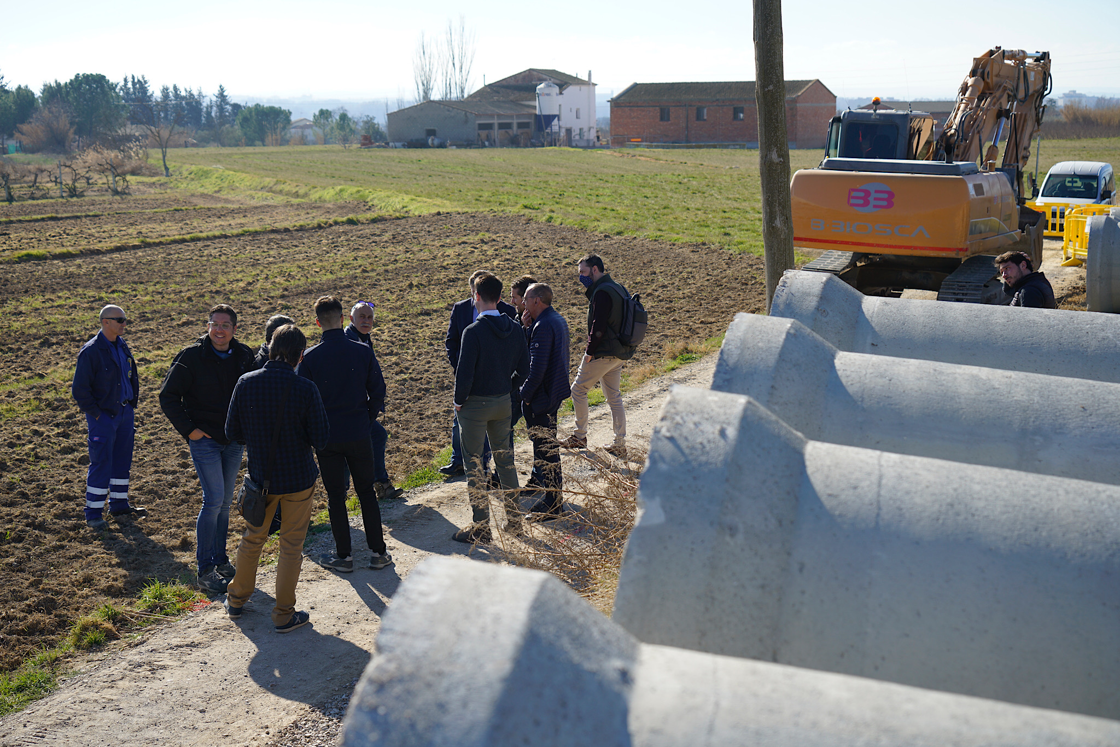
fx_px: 1555
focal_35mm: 50
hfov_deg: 39.6
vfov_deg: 27.0
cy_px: 374
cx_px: 560
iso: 100
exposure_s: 1/400
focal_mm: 50
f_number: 5.6
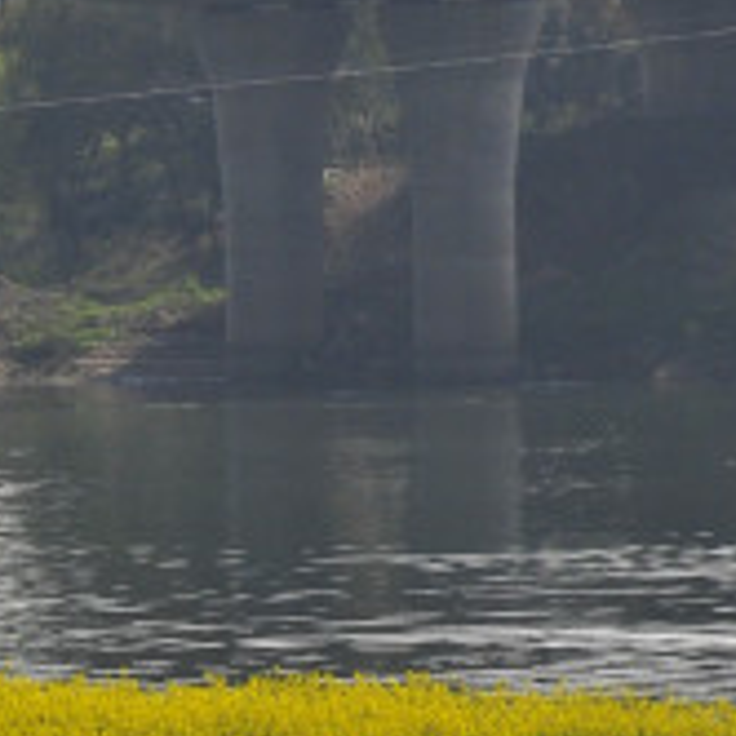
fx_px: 16060
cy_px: 359
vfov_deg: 2.6
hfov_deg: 2.6
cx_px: -1308
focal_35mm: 668
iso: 200
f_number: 11
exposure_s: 1/500
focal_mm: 85
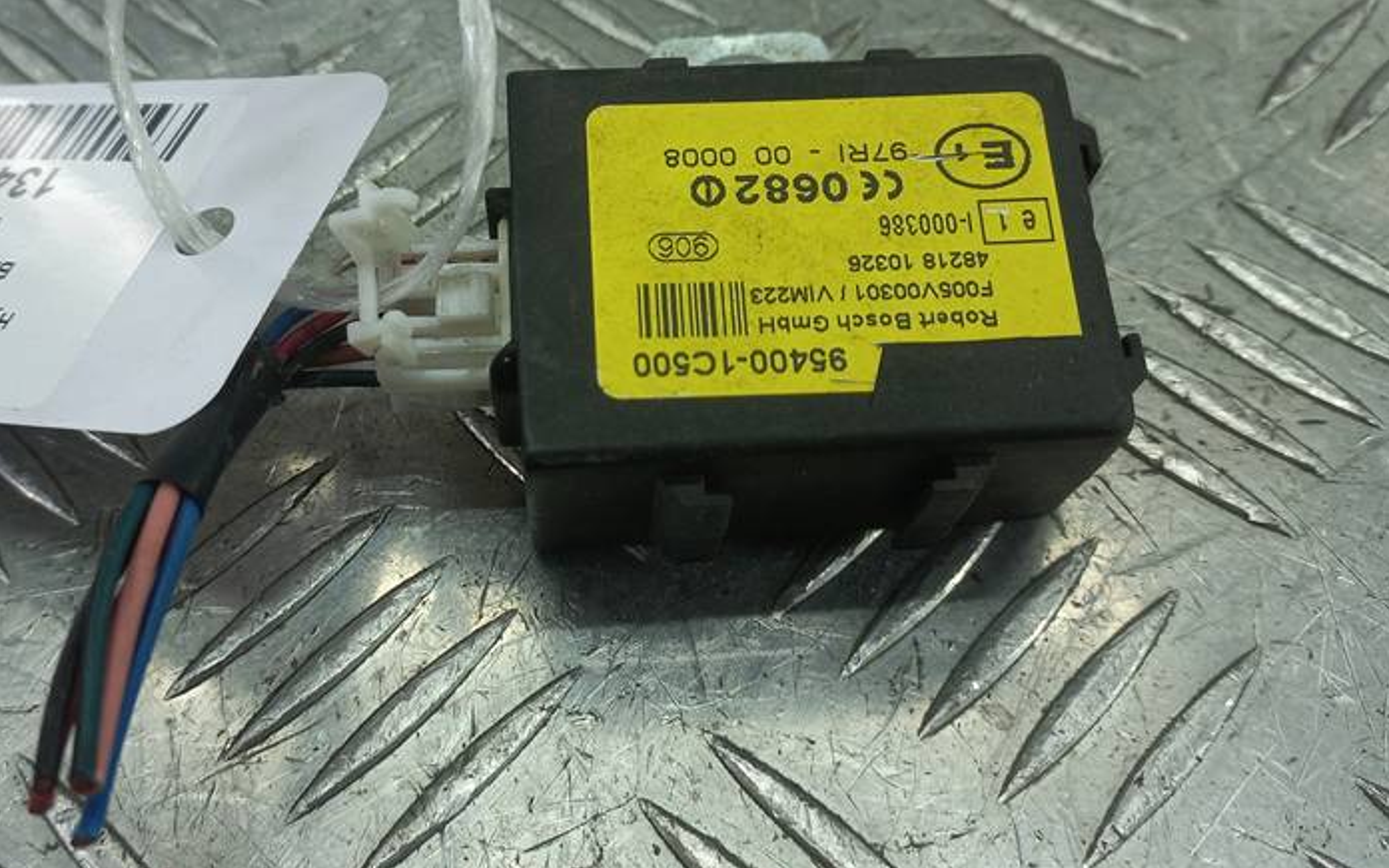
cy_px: 347
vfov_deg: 32.7
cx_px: 569
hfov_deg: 50.1
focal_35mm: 39
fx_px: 1476
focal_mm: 4.6
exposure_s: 1/50
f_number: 1.8
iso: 40
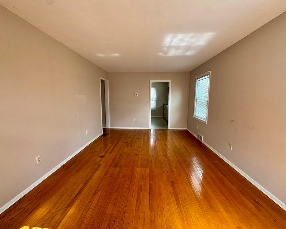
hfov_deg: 96.8
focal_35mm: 15
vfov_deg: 84.0
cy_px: 115
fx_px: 127
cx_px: 142
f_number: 2.2
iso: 125
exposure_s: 1/99
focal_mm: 2.22
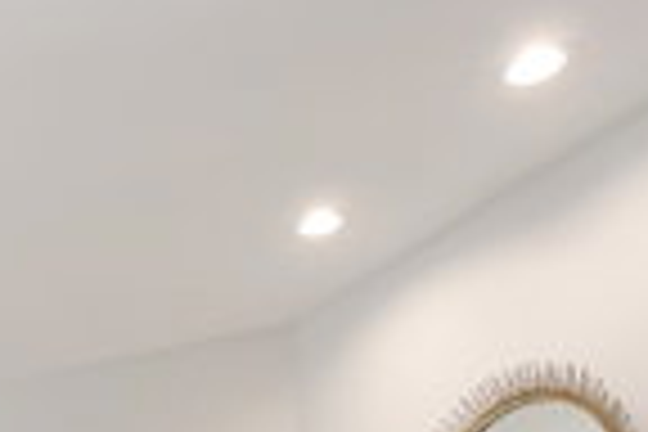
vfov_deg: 21.3
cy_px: 702
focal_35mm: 50
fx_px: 900
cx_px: -119
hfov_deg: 32.9
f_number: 11
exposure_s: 1/2.5
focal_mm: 15
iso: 200
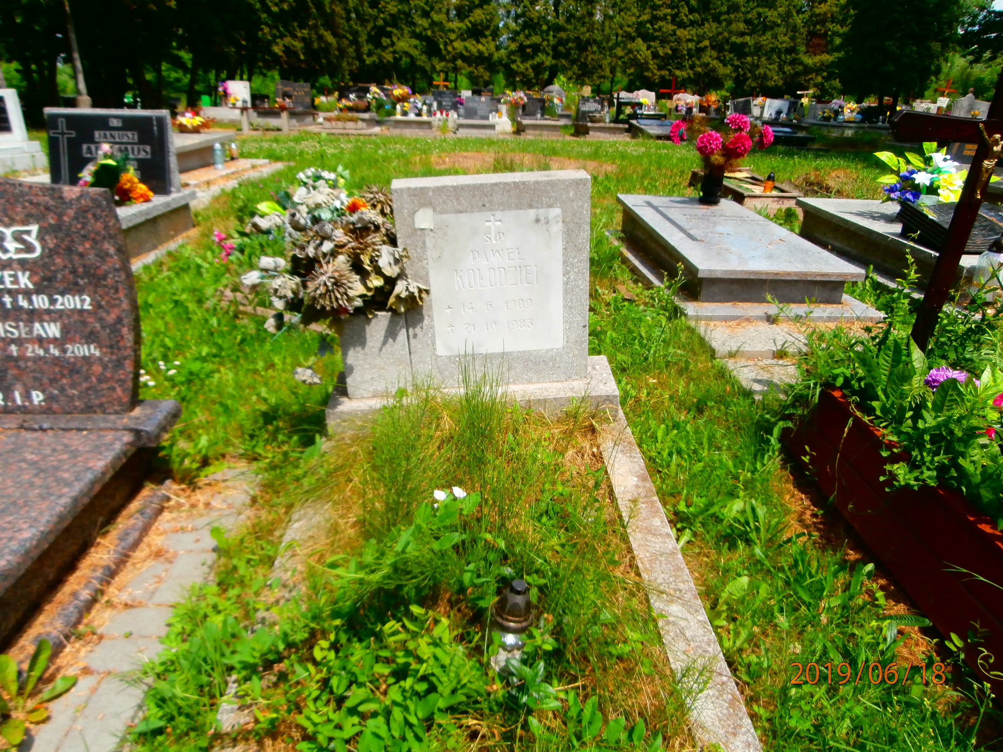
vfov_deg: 56.8
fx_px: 695
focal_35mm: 24
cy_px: 376
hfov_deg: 71.6
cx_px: 502
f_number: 3
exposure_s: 1/1000
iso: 100
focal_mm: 4.2
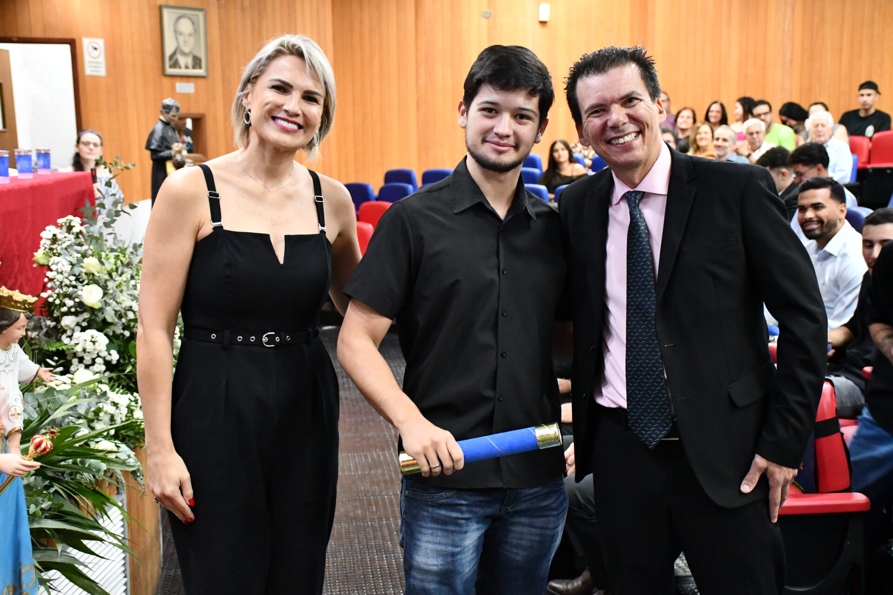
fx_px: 1290
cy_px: 298
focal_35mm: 52
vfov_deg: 26.0
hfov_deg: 38.2
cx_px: 446
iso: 5600
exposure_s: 1/60
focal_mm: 35
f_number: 4.2
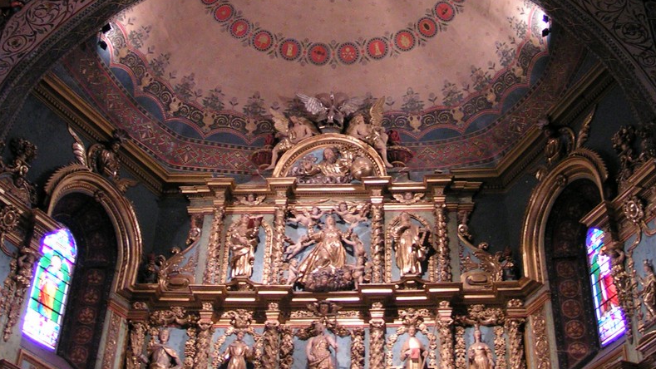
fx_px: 974
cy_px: 35
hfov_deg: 37.2
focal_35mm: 56
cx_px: 325
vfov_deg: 21.0
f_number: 2.8
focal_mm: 5.8
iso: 200
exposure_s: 1/10
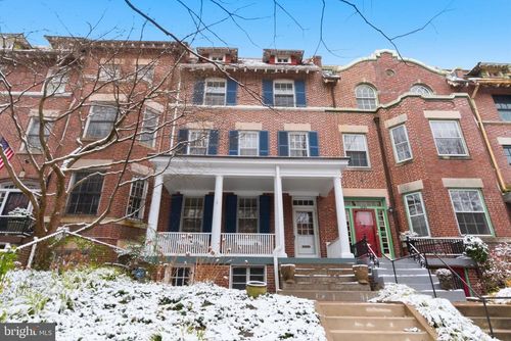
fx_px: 298
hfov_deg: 81.2
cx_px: 256
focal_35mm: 21
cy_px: 170
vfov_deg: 59.6
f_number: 8
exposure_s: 1/160
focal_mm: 21
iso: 500
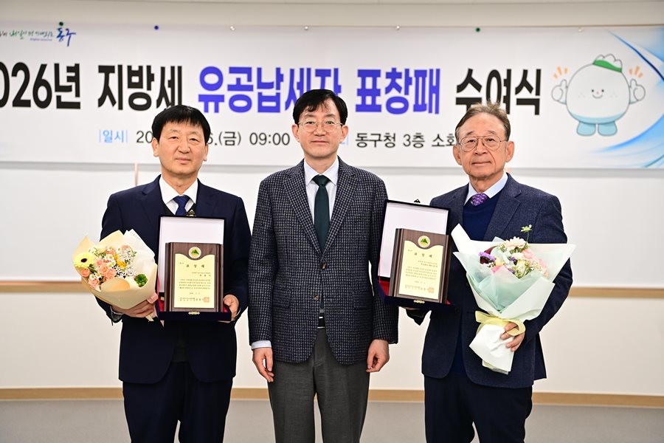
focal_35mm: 60
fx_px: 1107
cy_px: 222
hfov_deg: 33.4
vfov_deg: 22.6
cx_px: 332
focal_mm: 60
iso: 1000
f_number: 4
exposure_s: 1/250
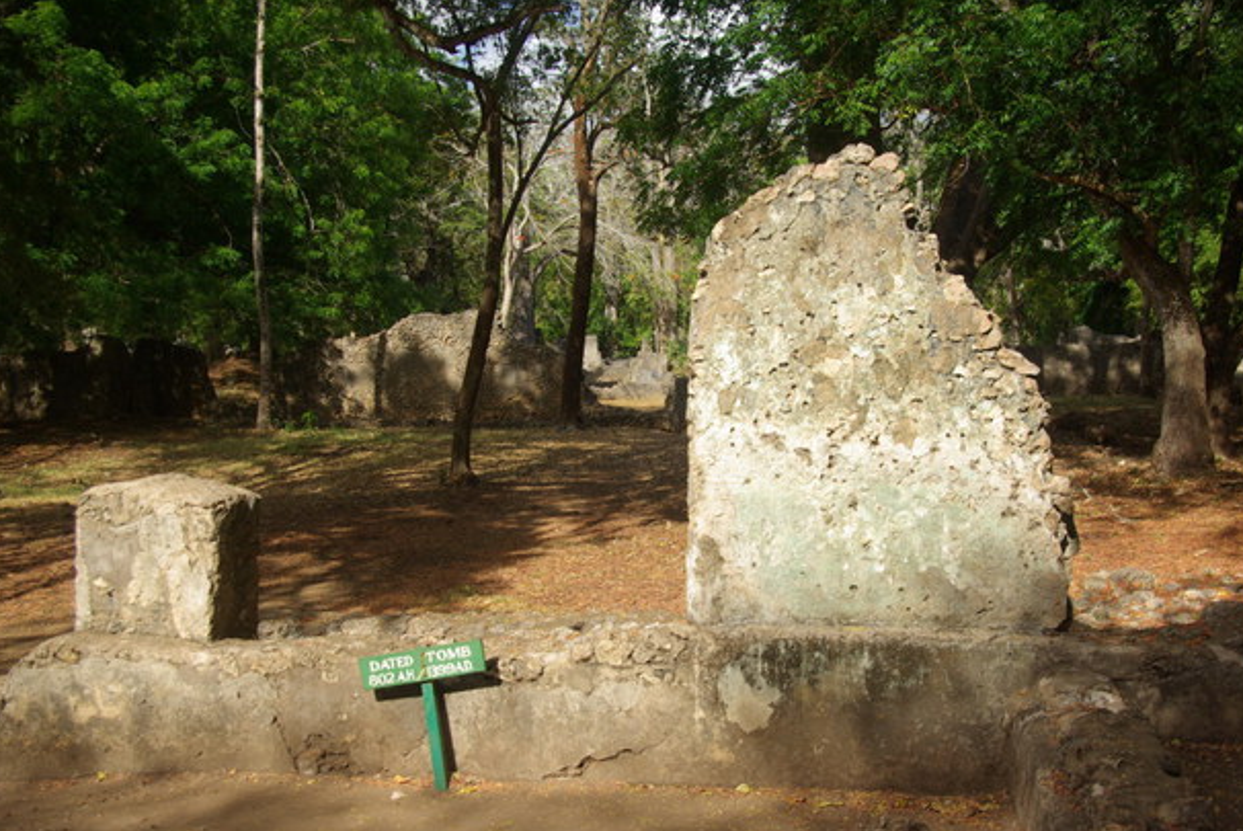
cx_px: 613
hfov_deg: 50.7
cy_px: 434
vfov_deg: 35.1
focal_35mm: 38
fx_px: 1313
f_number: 6.7
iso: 100
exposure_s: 1/90
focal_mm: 24
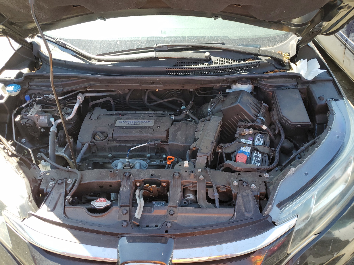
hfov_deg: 67.3
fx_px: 266
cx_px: 177
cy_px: 132
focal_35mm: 26
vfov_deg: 53.1
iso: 50
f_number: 1.5
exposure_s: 1/417
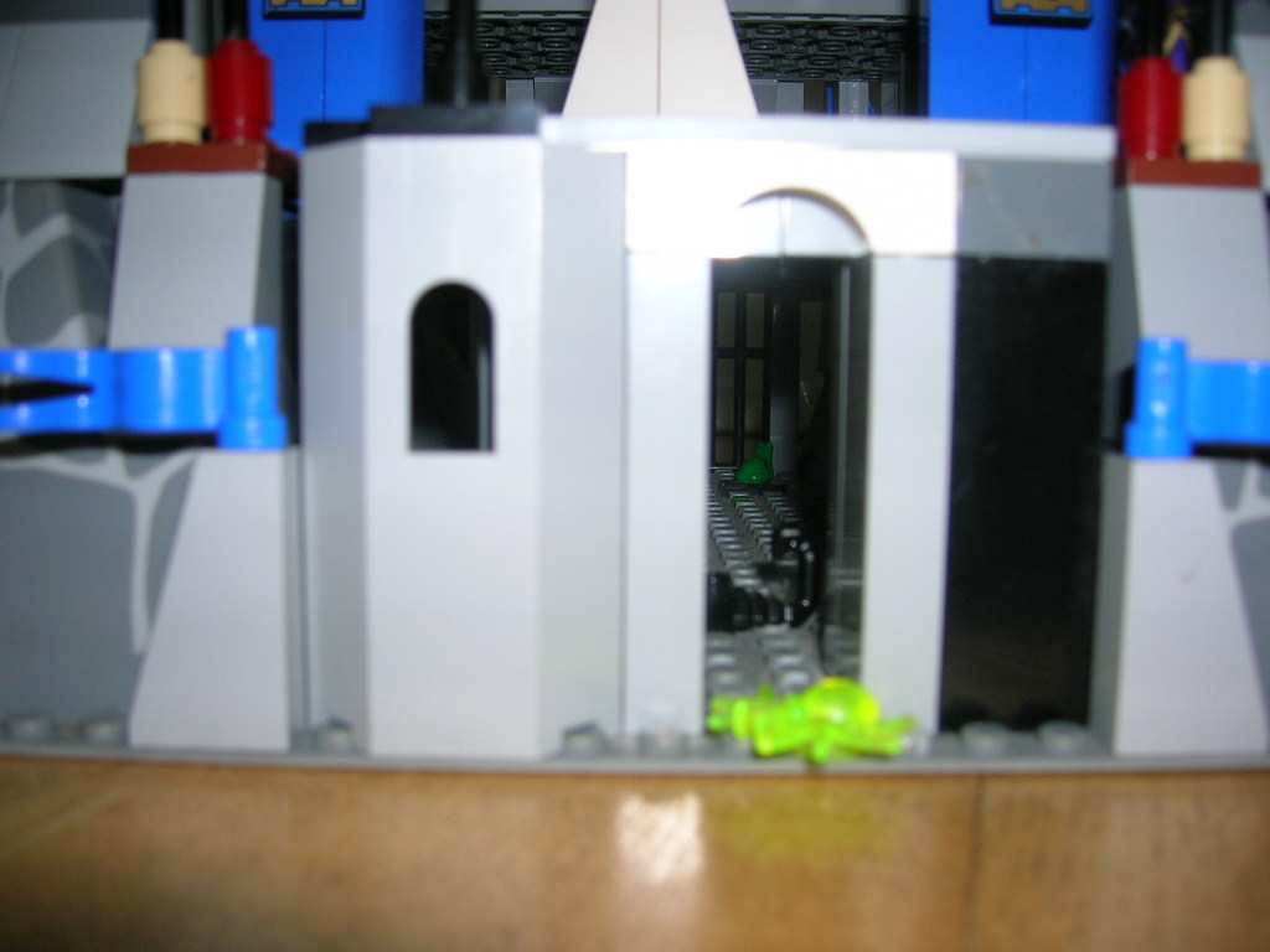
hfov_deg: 54.0
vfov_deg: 41.8
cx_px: 635
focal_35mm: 34
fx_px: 1247
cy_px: 476
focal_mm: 5.7
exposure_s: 1/60.1
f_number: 2.9
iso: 50
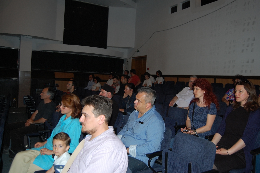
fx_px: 216
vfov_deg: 43.5
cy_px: 86
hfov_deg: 62.0
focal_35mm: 30
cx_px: 130
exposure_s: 1/60
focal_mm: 20
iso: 400
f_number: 3.8
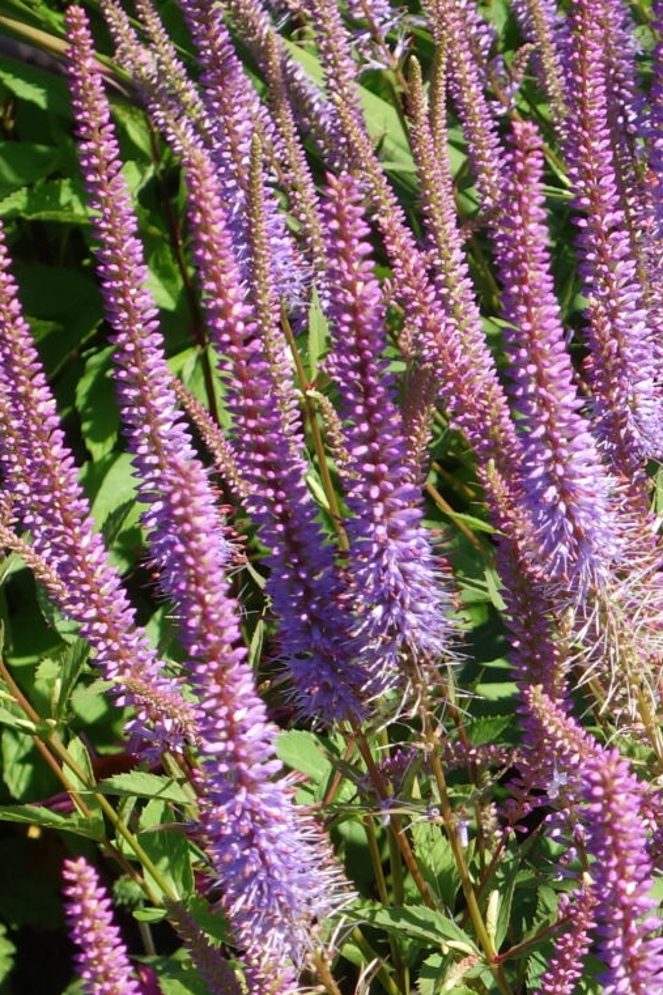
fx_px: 4090
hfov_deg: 9.1
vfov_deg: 13.7
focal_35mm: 148
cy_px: 896
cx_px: 858
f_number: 5.6
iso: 125
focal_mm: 16.39
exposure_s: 1/250
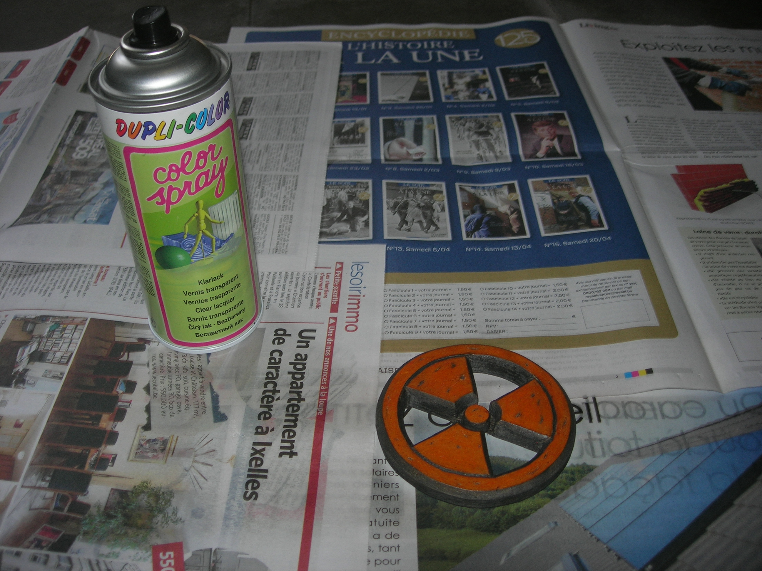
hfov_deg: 49.0
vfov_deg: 37.7
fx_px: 836
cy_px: 286
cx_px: 381
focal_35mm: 38
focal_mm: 7.8
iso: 64
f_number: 2.8
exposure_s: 1/60.1
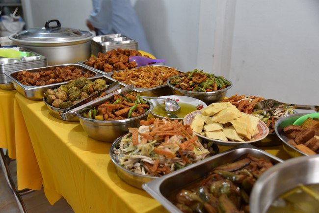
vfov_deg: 35.1
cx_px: 160
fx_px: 337
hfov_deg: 50.7
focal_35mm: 38
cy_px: 106
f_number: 4
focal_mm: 38
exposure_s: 1/60
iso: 500
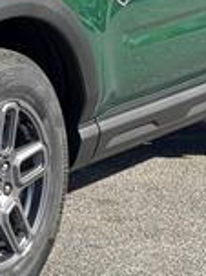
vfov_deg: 9.6
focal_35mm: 204
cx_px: -113
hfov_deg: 7.1
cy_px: -16
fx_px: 1621
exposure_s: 1/2252
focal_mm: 6.76
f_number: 1.78
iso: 64
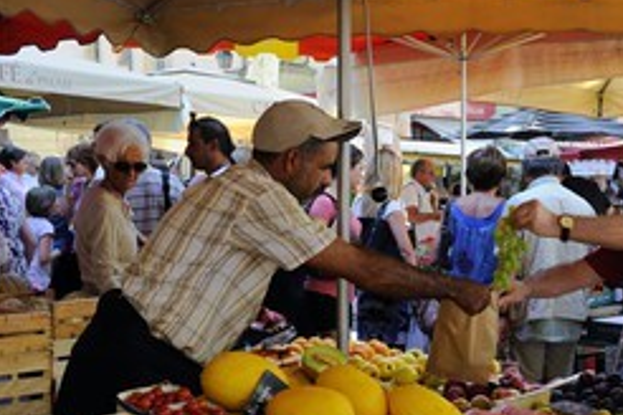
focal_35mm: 58
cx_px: 446
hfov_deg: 34.0
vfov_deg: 23.1
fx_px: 1004
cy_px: 321
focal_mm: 34
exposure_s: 1/160
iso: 400
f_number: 4.5
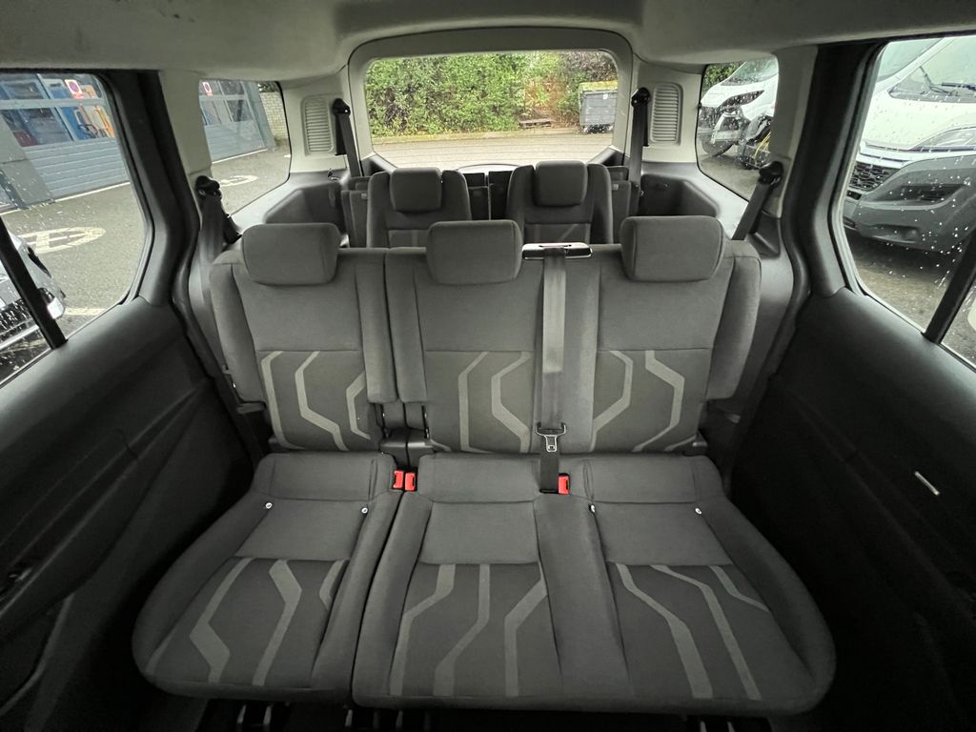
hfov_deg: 106.2
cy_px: 366
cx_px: 488
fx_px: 367
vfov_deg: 89.9
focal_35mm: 13
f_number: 1.8
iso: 1250
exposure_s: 1/30
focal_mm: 1.57
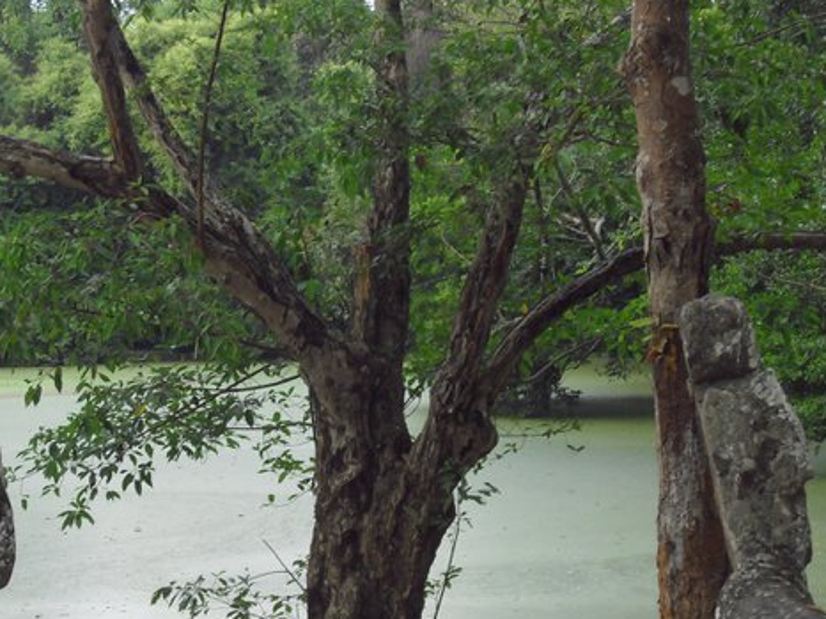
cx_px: 268
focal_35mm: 134
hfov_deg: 14.7
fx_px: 3196
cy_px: 394
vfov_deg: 11.0
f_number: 4.2
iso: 100
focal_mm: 12.8
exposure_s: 1/80
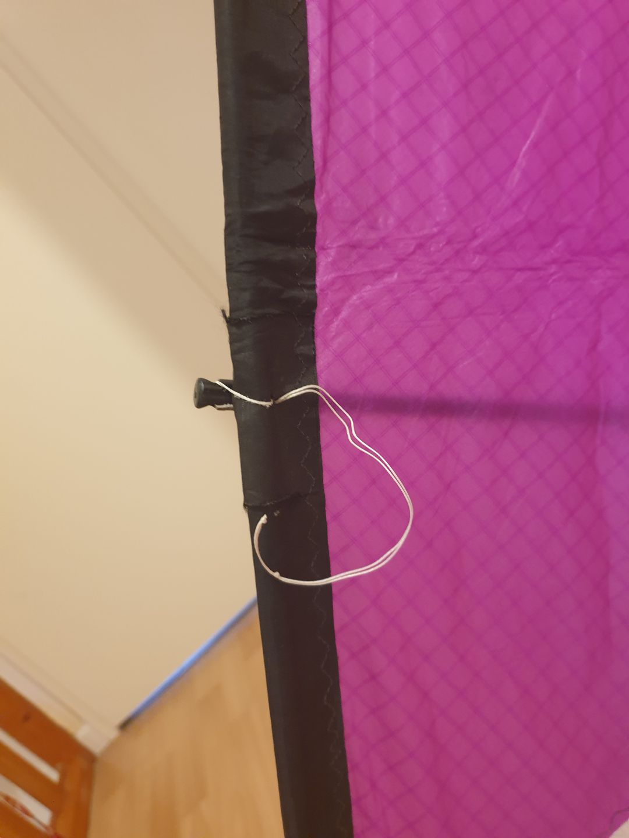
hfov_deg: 53.1
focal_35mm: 26
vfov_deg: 67.3
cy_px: 419
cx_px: 314
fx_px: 630
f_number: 1.5
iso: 250
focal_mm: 4.3
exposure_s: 1/17
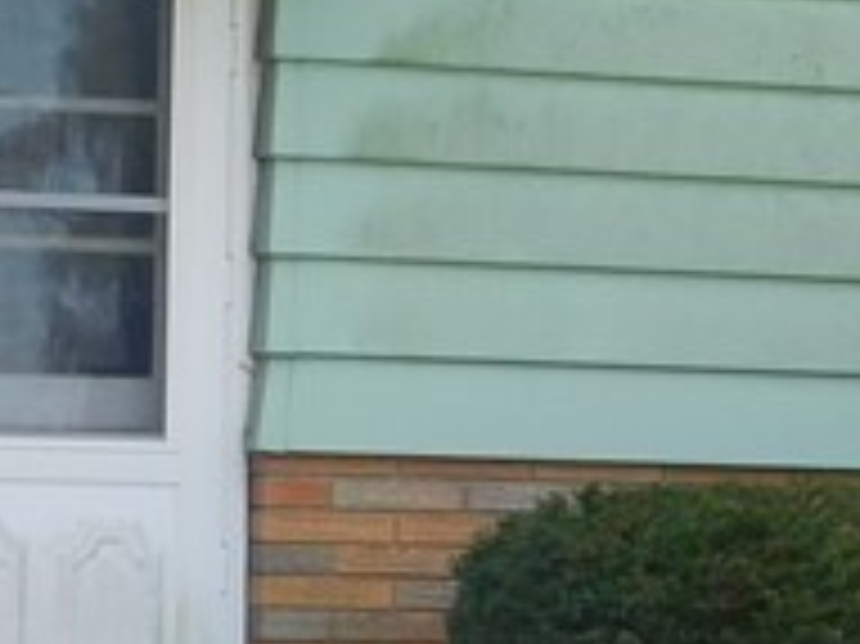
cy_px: 374
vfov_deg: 7.7
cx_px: -360
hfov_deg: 10.0
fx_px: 4792
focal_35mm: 193
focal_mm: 6.3
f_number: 3.5
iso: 125
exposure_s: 1/320
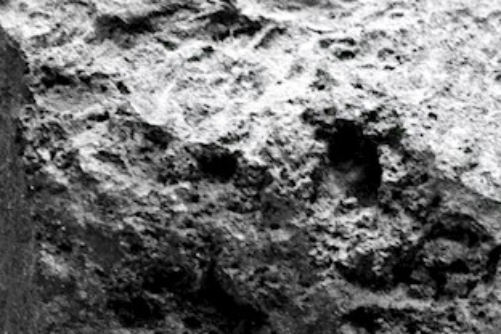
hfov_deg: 3.2
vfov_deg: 2.1
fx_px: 9003
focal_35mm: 647
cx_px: 1061
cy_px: 402
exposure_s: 1/100
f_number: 10
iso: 500
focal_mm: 105
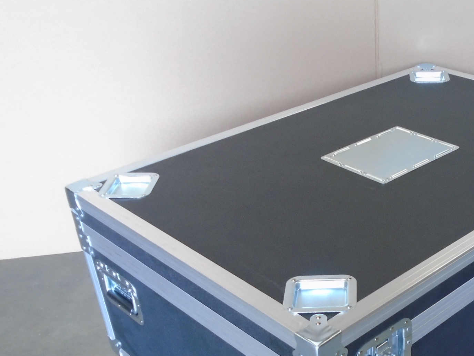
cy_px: 286
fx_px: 671
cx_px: 397
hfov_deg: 37.1
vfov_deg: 29.0
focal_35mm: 49
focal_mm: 4.6
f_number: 3.2
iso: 160
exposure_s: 1/30
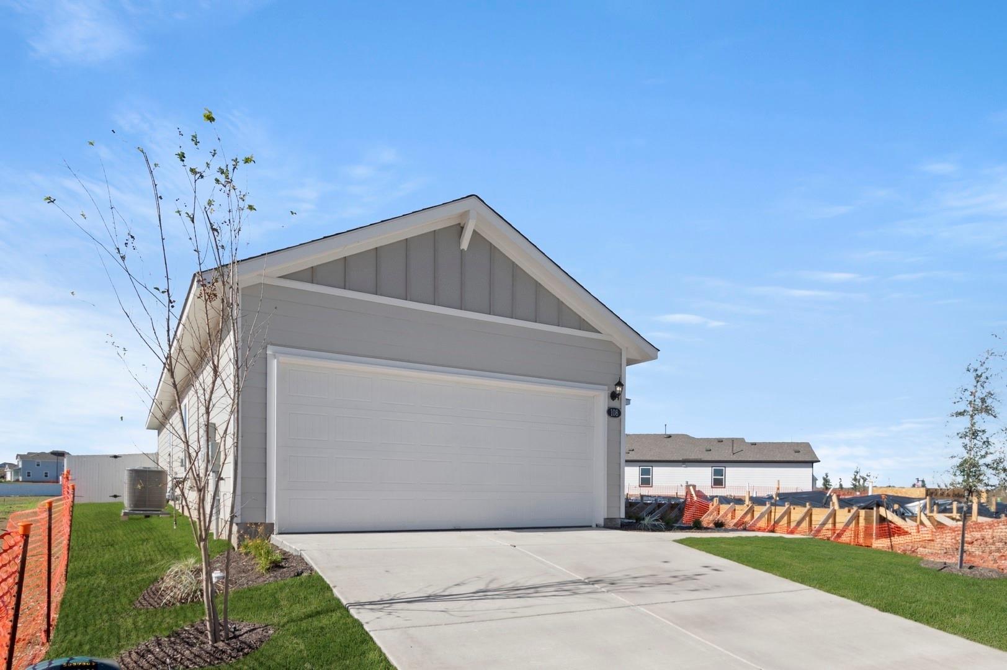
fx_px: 587
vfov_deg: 59.4
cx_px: 504
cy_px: 335
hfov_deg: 81.2
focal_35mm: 21
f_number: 8
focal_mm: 14
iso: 400
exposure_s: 1/800
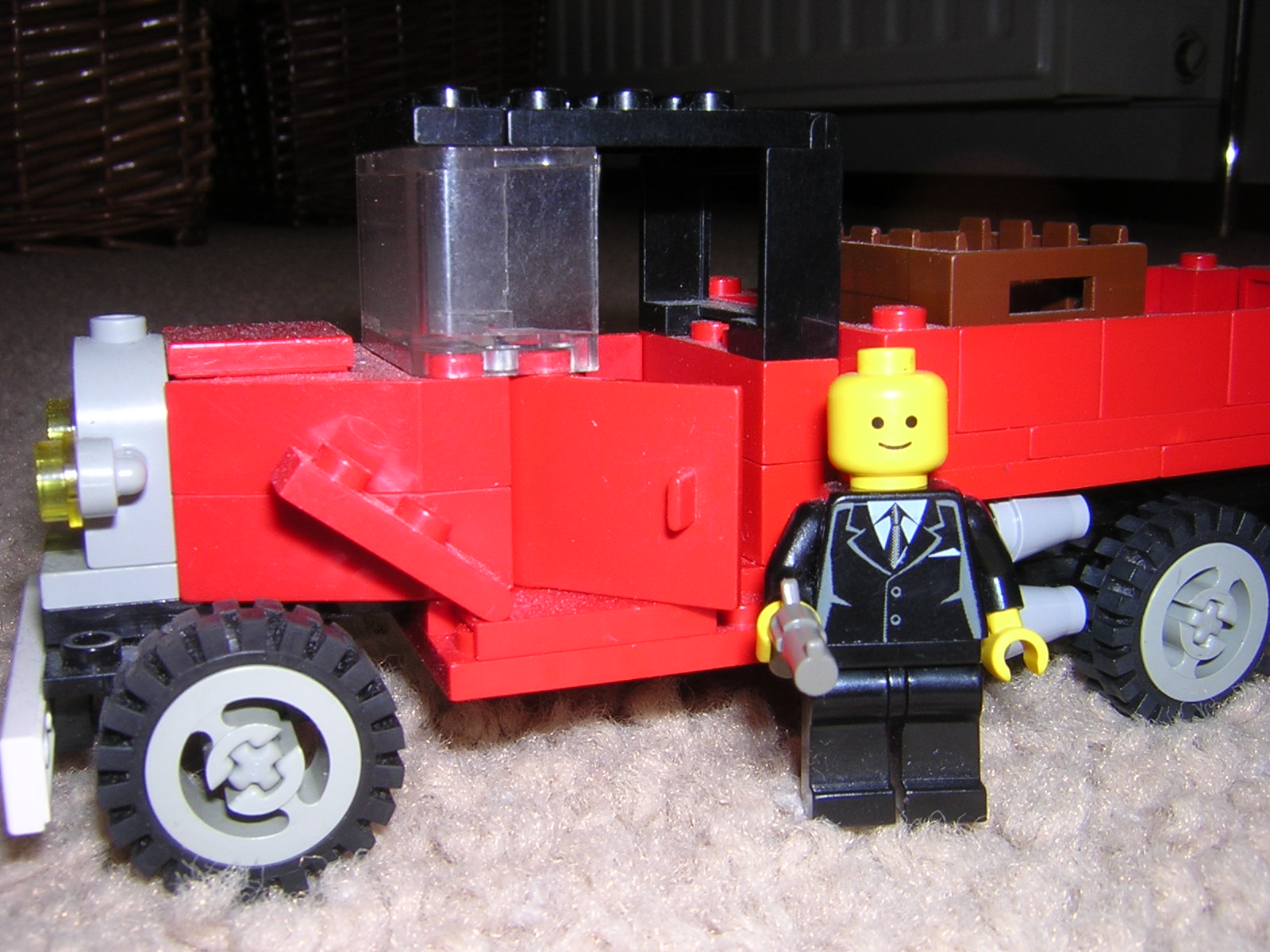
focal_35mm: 36
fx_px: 1321
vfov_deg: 39.7
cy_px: 476
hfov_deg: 51.4
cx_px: 635
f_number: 5.2
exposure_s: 1/60.1
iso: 100
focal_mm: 4.7
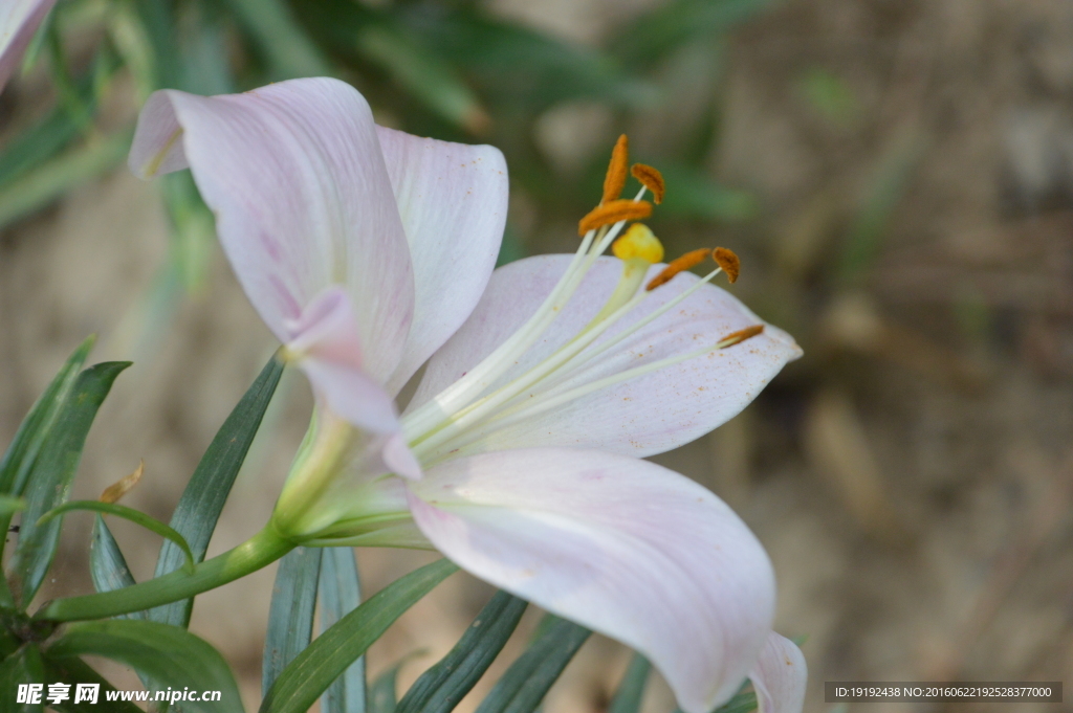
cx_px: 536
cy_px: 356
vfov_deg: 3.8
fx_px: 10721
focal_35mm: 360
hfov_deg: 5.7
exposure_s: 1/500
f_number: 6.3
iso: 1000
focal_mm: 240
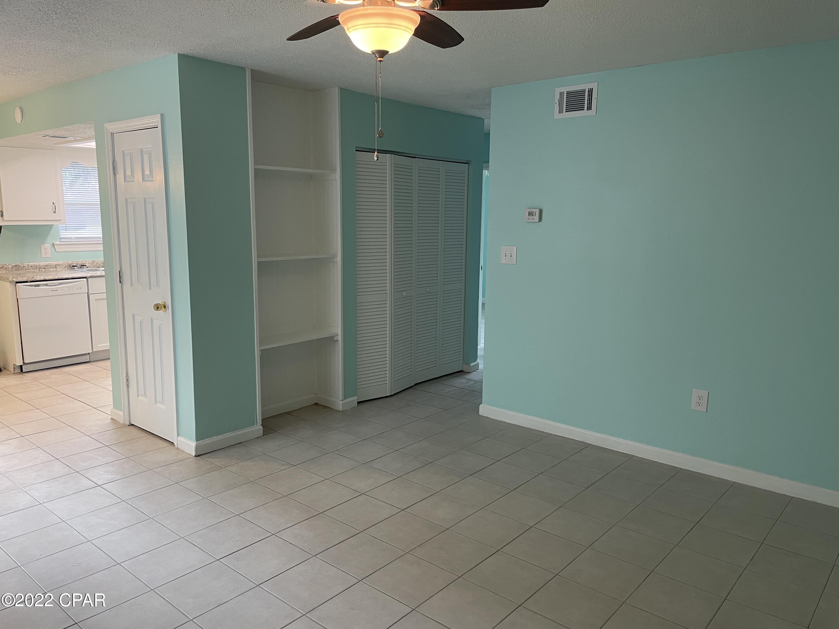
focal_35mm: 26
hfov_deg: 67.3
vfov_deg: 53.1
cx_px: 420
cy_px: 314
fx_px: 630
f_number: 1.6
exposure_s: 1/60
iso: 100
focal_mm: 4.2
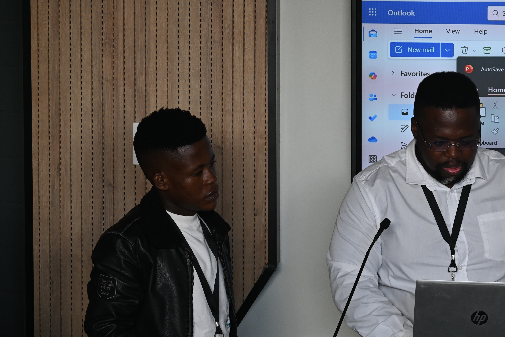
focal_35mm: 198
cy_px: 226
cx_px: 372
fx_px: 2774
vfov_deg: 6.9
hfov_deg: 10.4
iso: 500
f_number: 5
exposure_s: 1/125
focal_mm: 87
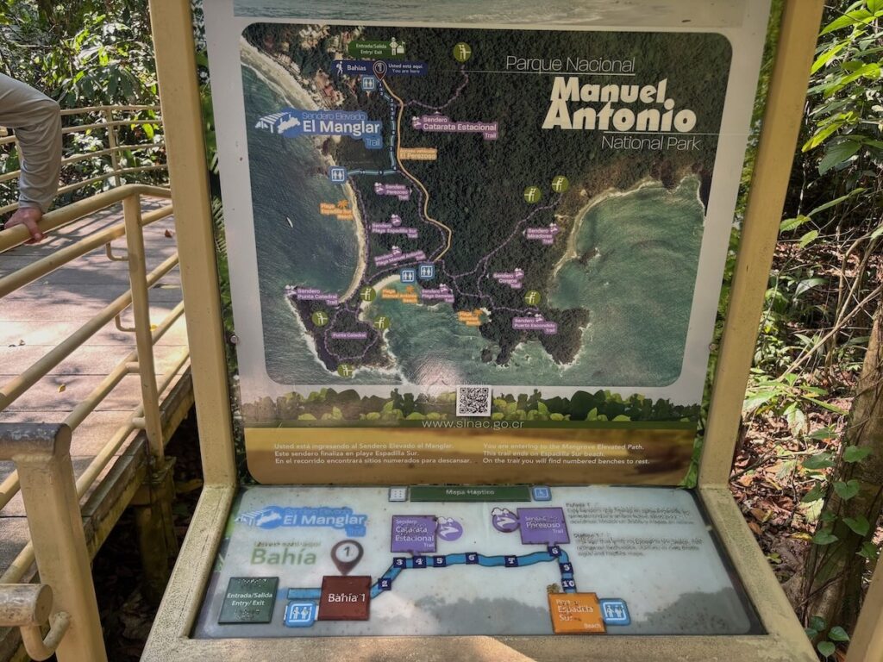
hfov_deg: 67.3
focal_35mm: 26
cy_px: 331
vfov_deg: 53.1
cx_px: 442
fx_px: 663
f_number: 1.6
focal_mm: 5.96
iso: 100
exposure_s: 1/121
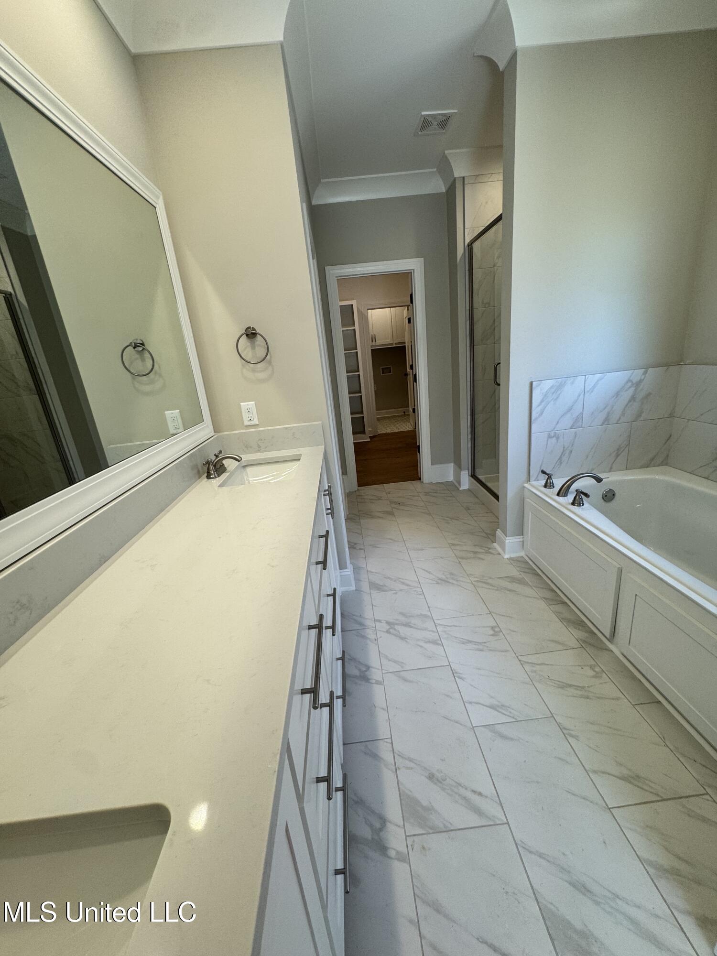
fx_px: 387
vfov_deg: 102.1
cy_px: 478
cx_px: 358
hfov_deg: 85.7
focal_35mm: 14
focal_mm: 2.22
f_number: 2.2
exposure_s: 1/120
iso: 80
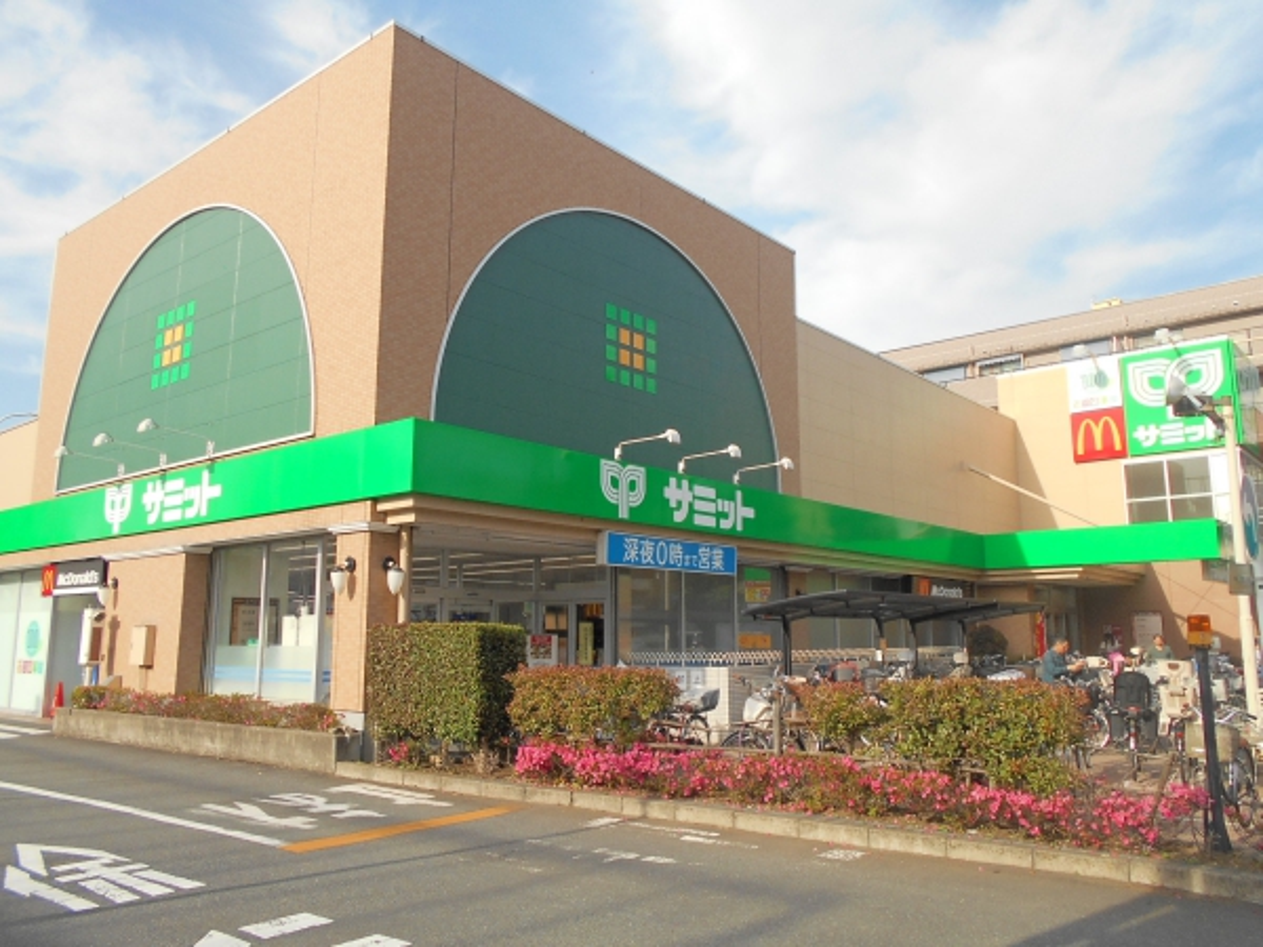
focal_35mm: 26
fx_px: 949
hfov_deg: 67.3
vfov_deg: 53.1
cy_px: 474
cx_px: 632
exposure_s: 1/500
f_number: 3.2
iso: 80
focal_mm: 4.6
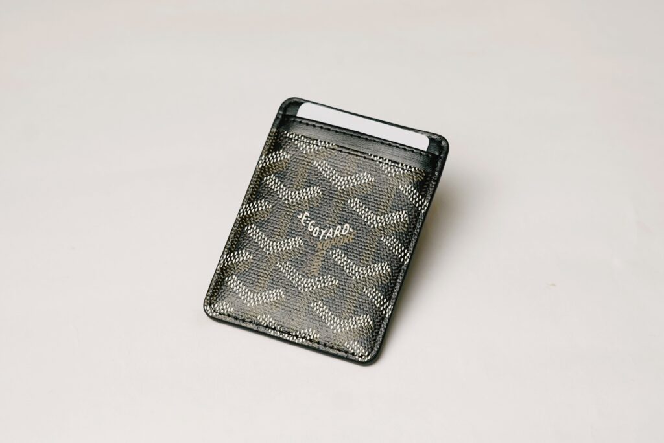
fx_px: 1384
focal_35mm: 75
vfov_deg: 18.2
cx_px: 332
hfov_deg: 27.0
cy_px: 222
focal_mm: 50
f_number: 4
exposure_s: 1/160
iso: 400
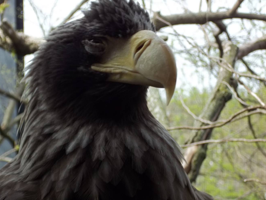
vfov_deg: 12.7
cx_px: 115
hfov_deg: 16.8
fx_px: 899
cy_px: 111
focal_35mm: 117
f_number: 5.2
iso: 64
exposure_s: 1/125
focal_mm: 17.1
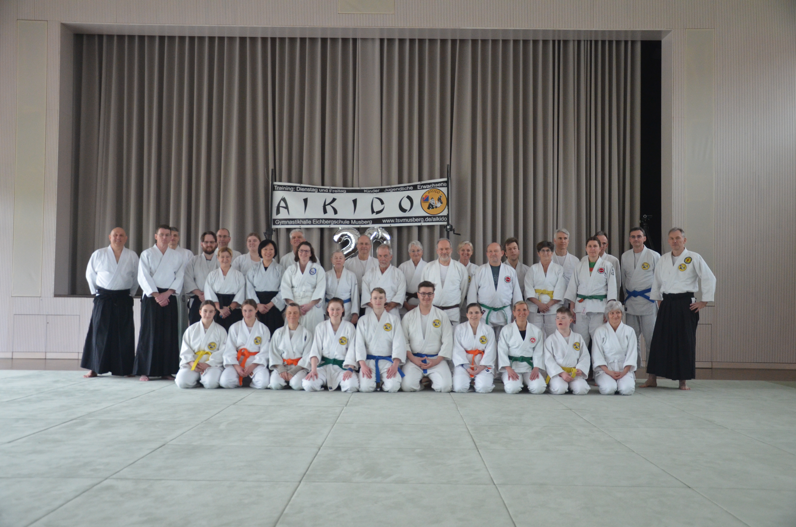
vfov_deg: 36.7
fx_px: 794
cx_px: 398
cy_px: 264
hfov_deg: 53.2
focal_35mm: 36
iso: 1600
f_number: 3.8
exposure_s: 1/320
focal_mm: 24
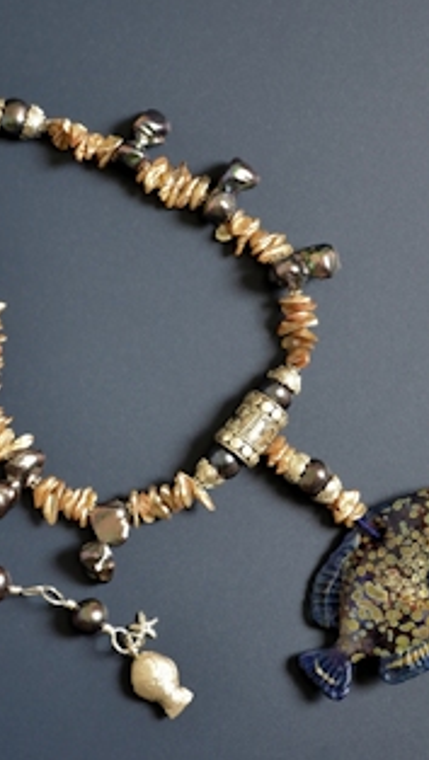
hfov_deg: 10.6
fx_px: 2302
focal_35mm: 114
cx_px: 110
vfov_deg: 18.8
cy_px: 379
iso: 800
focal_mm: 48
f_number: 5.6
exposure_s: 1/2
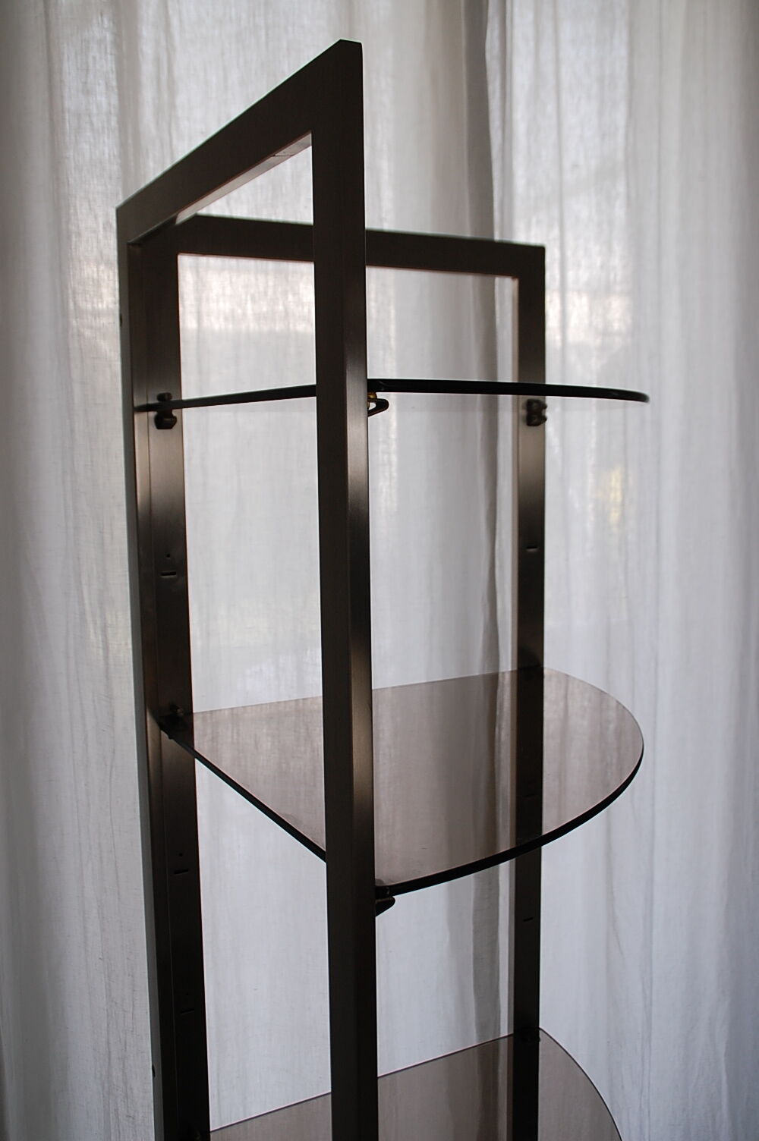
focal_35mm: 33
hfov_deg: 39.9
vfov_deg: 57.3
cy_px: 570
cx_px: 380
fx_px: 1045
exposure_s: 1/125
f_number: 5.6
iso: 320
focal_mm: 22
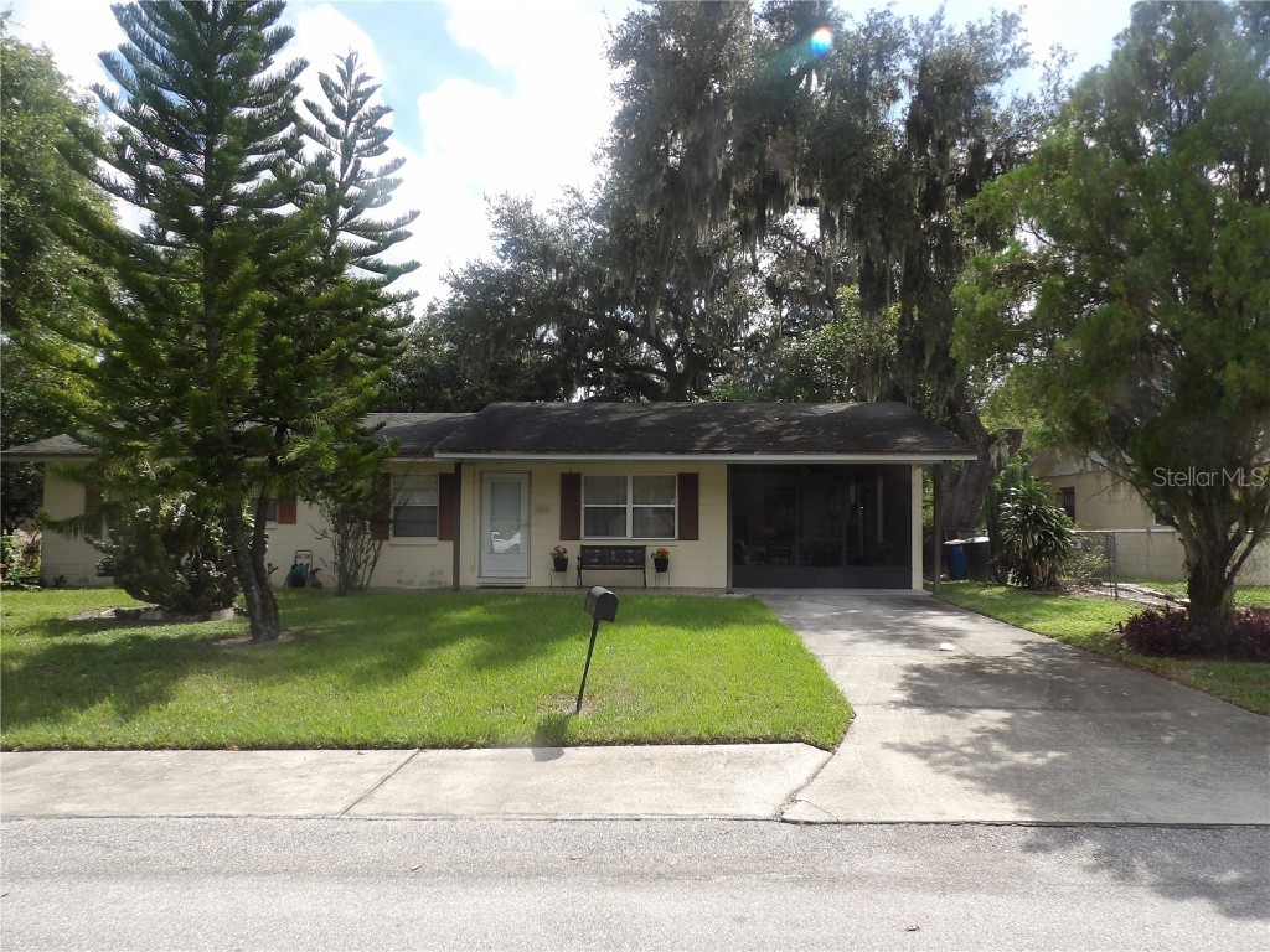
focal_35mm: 24
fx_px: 881
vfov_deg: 56.8
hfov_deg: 71.6
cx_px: 635
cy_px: 476
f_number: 3.2
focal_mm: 4.3
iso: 100
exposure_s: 1/716
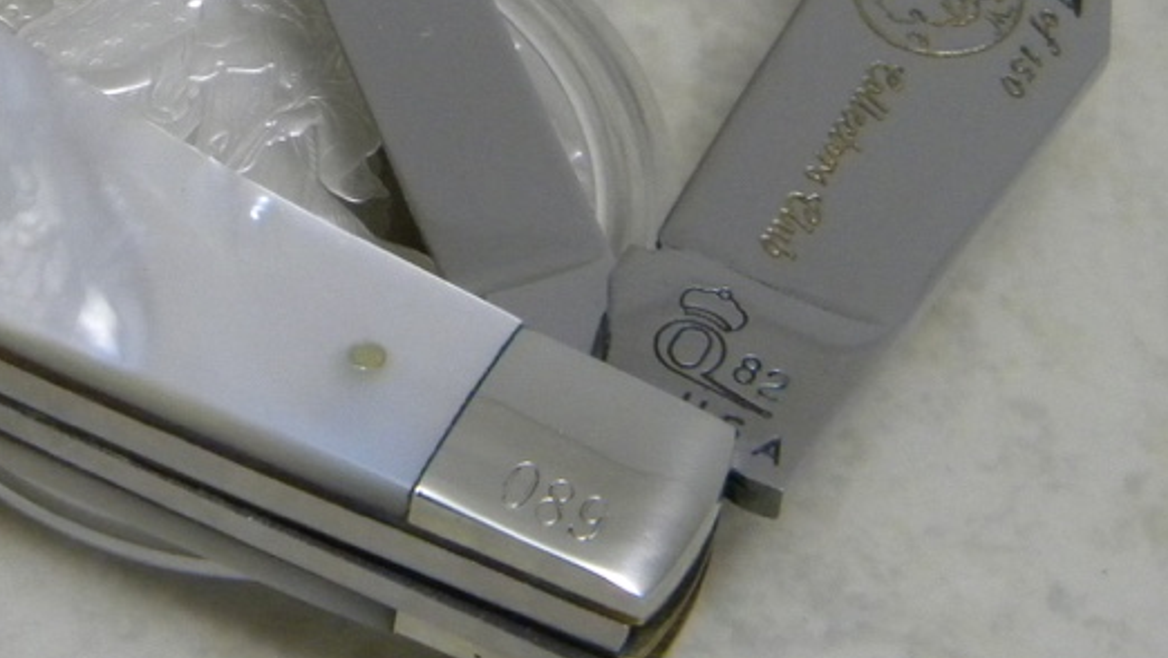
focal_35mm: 219
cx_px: 188
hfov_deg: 9.8
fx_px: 6785
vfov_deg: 5.5
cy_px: 98
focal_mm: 19
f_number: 4.7
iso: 400
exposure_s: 1/20.3
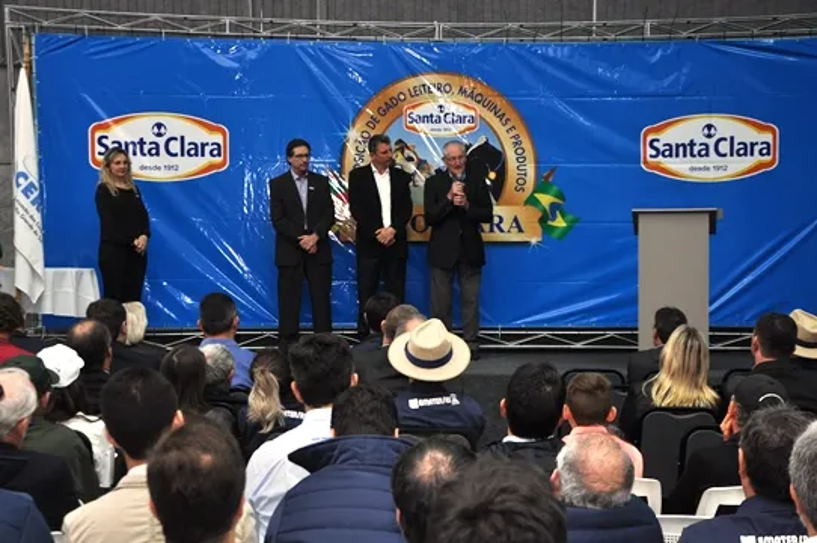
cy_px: 272
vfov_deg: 20.1
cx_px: 408
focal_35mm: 68
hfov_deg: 29.9
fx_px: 1530
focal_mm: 45
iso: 400
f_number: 5
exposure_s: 1/30
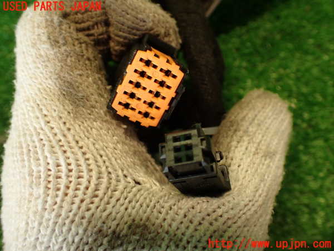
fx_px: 309
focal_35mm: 32
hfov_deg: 56.8
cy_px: 126
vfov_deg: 44.2
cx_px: 167
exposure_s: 1/30
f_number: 2.4
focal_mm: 5.79
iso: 200
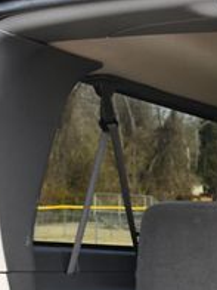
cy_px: 314
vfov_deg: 14.6
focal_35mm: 132
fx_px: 1103
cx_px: 283
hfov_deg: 11.0
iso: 220
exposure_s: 1/250
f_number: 5.6
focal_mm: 28
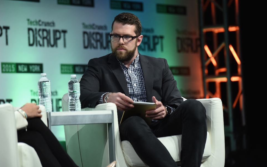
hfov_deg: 10.0
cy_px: 78
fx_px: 1528
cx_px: 134
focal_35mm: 210
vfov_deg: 6.3
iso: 2000
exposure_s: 1/400
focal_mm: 200
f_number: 4
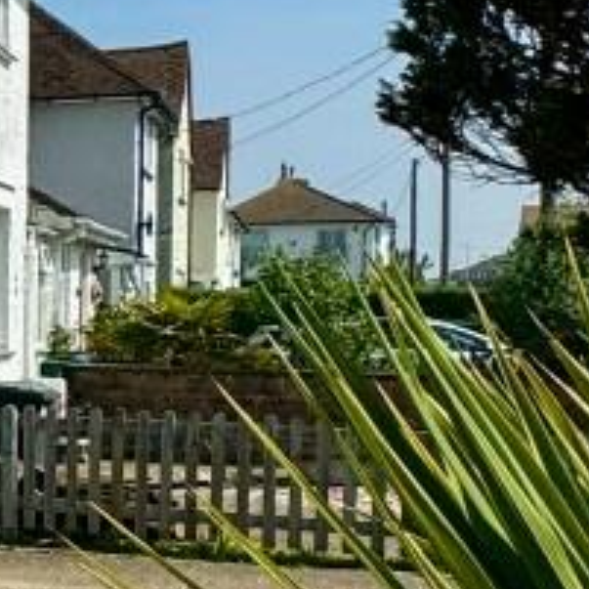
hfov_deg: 15.8
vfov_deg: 27.3
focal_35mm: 63
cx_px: -774
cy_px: 328
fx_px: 1213
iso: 50
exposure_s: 1/3247
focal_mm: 2.22
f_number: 2.2
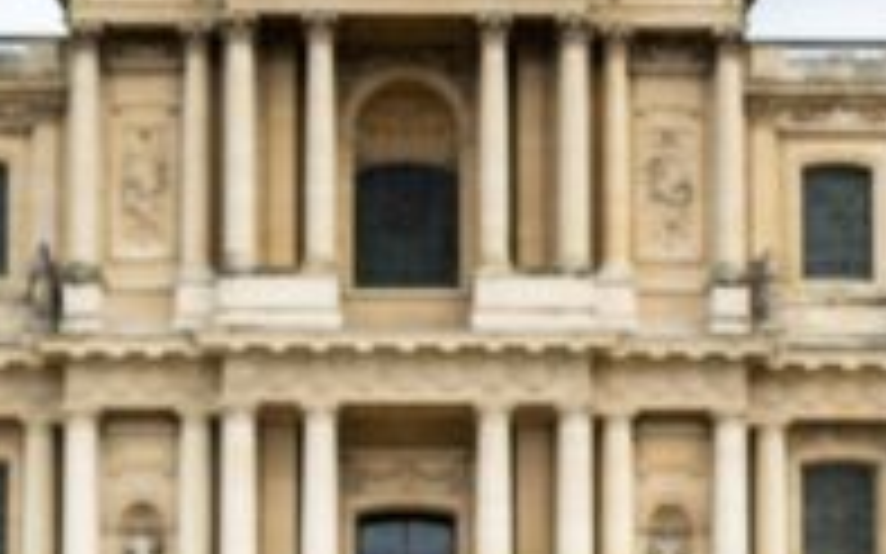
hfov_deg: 20.2
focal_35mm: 103
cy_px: 570
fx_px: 2486
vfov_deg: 12.5
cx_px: 441
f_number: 2
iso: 100
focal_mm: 50
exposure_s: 1/320
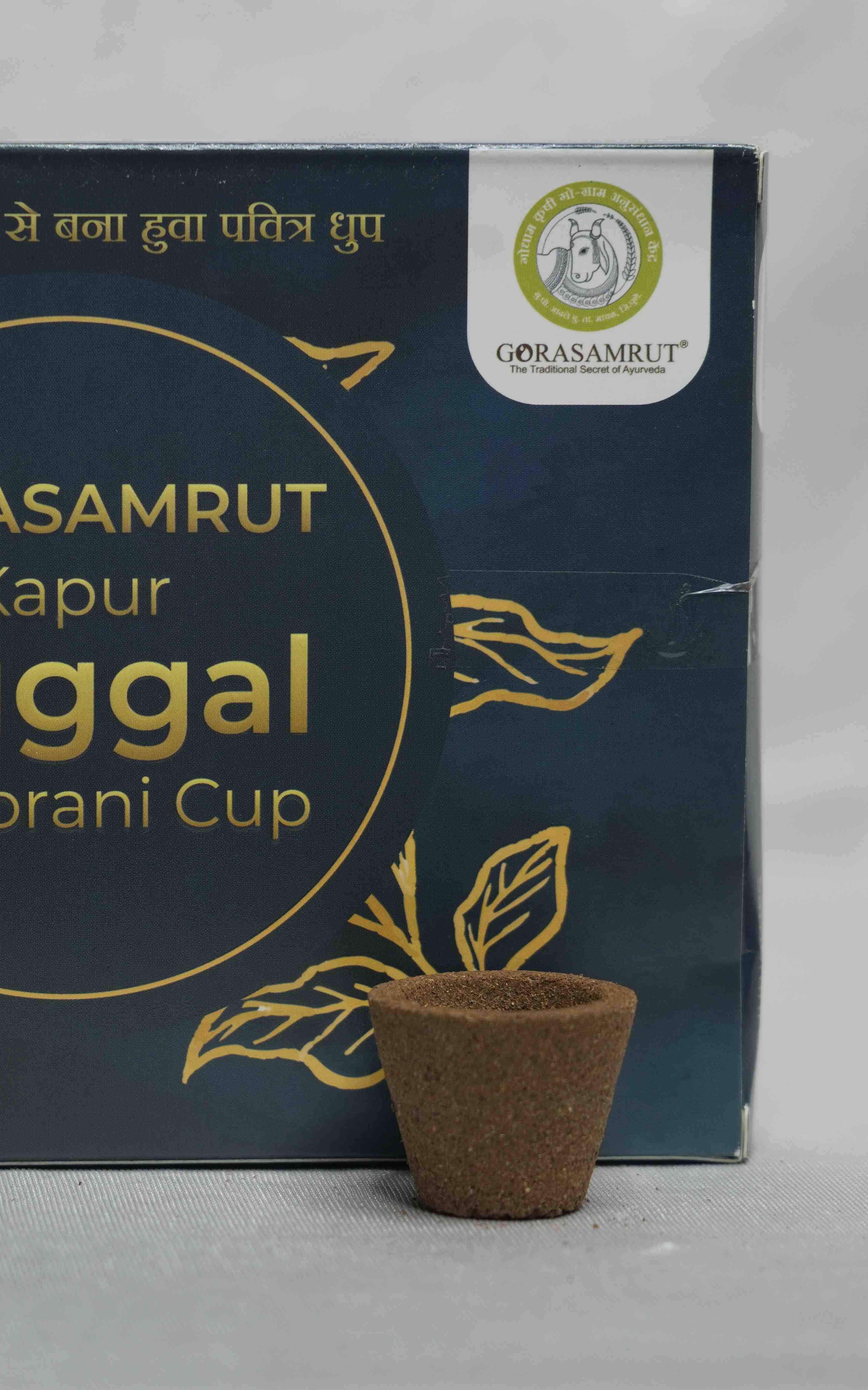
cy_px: 694
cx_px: 117
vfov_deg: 14.8
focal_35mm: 141
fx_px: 5336
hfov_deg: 9.3
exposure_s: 1/100
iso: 500
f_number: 5.6
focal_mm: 92
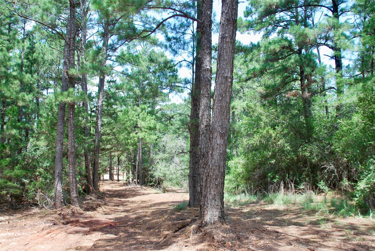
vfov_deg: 40.1
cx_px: 188
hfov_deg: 57.2
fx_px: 344
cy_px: 126
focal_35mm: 33
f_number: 5.6
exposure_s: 1/125
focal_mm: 22
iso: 125
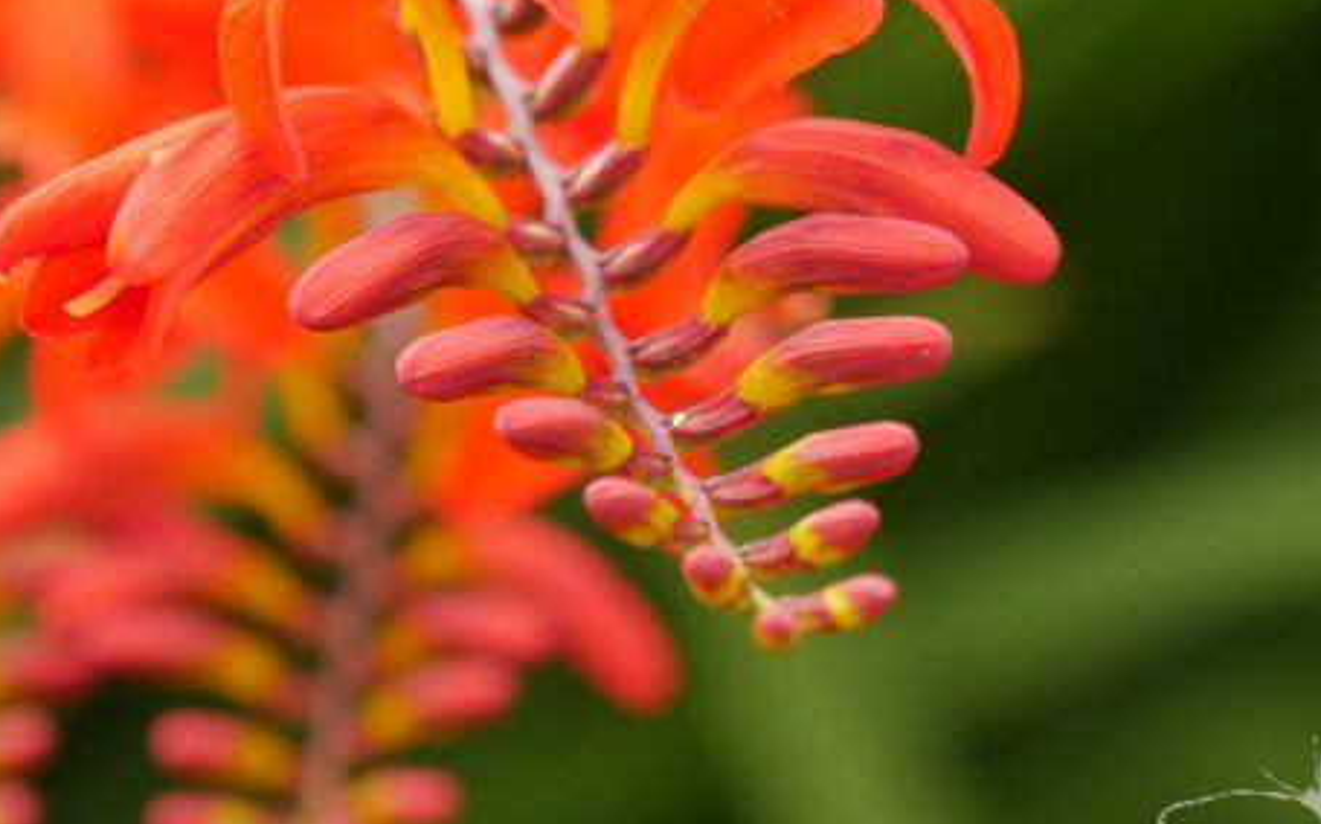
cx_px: 627
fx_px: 9933
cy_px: 129
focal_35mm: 276
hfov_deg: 7.6
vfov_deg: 4.7
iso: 200
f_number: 5.4
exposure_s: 1/125
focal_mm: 77
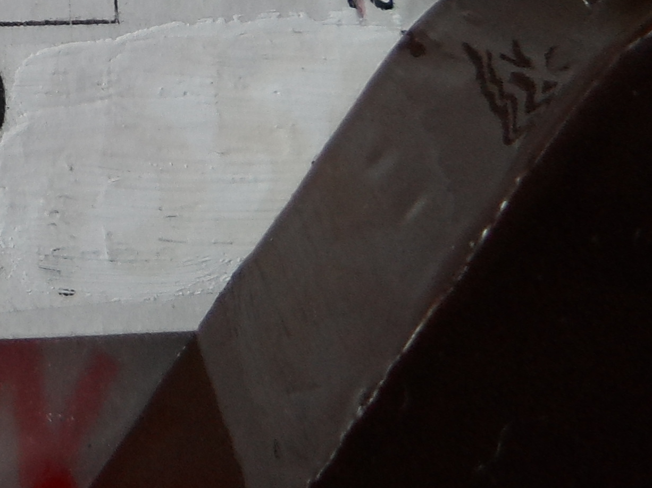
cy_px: -269
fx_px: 1770
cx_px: -392
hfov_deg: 18.0
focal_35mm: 94
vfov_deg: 14.5
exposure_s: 1/90
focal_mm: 4.5
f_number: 2.5
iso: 80
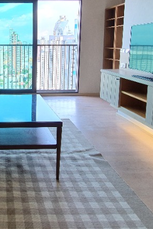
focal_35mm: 31
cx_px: 0
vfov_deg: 57.9
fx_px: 197
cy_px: 65
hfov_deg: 37.8
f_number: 2.2
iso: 50
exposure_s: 1/105
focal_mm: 1.8
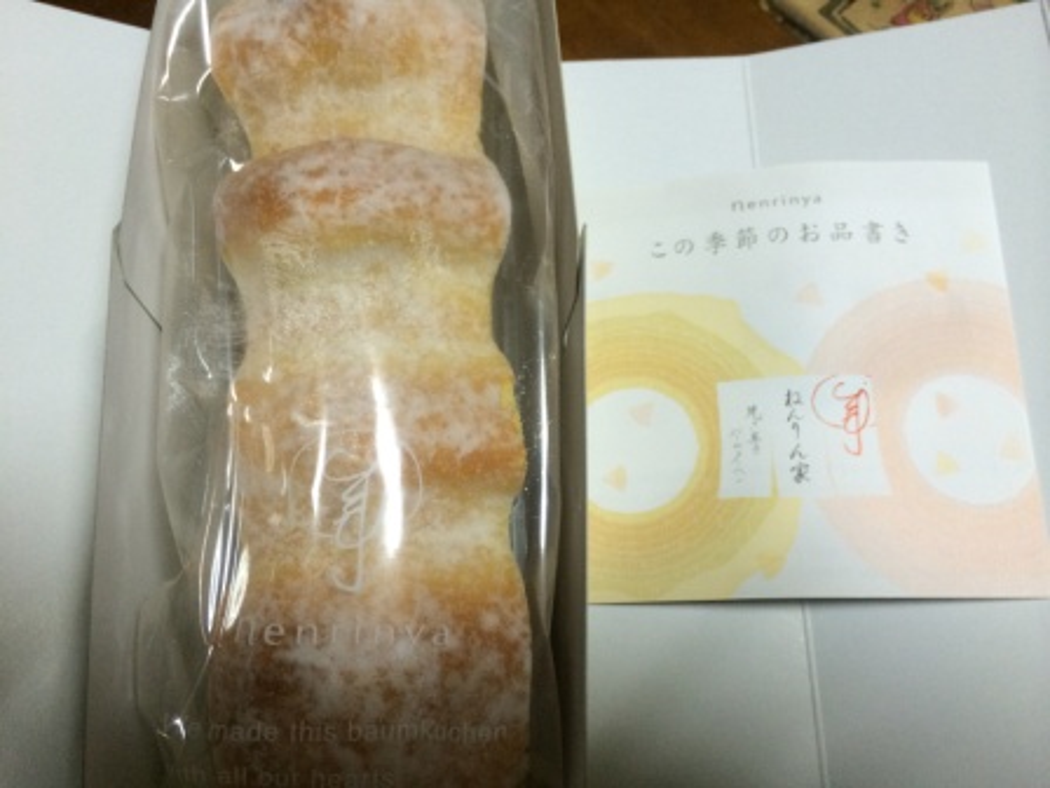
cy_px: 394
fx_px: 910
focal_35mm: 30
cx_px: 525
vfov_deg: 46.8
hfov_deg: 60.0
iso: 160
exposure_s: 1/30
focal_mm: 4.12
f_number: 2.2
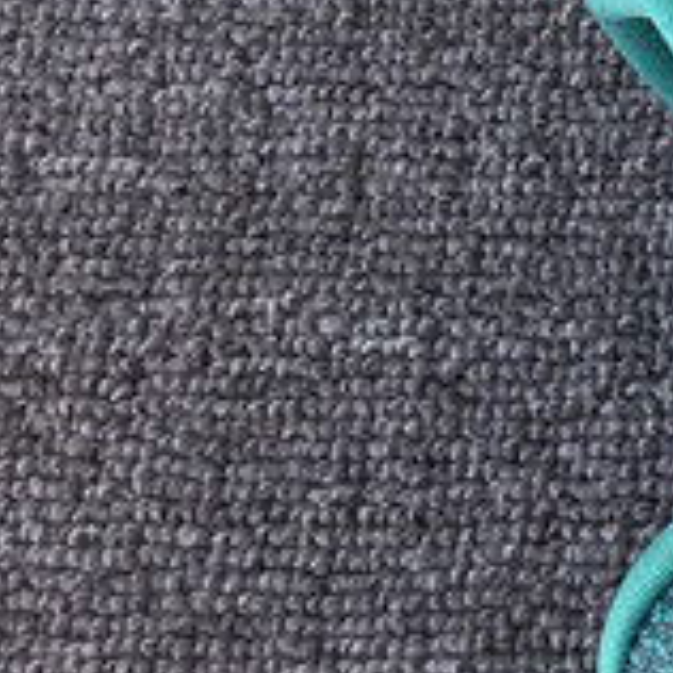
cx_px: 1763
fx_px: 3431
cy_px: -190
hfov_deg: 9.6
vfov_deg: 10.9
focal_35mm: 156
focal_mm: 3.3
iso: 25
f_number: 2.4
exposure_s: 1/203
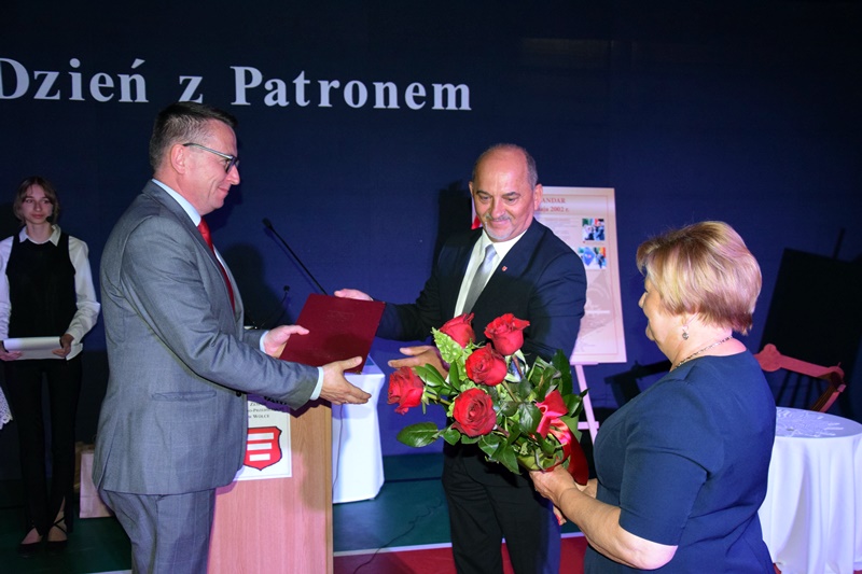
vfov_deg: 36.9
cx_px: 431
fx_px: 862
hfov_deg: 53.1
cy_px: 287
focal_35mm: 36
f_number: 3.8
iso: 3200
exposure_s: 1/60
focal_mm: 24
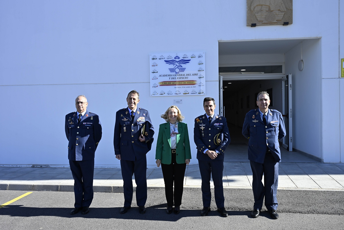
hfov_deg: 63.7
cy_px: 115
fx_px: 277
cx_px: 172
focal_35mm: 29
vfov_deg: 45.0
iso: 200
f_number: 7.1
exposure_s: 1/400
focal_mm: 29
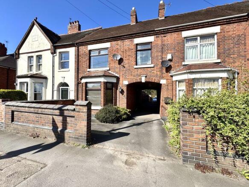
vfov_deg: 85.7
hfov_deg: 102.1
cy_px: 94
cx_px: 124
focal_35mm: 14
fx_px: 101
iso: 50
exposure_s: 1/1277
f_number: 2.2
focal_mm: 2.22
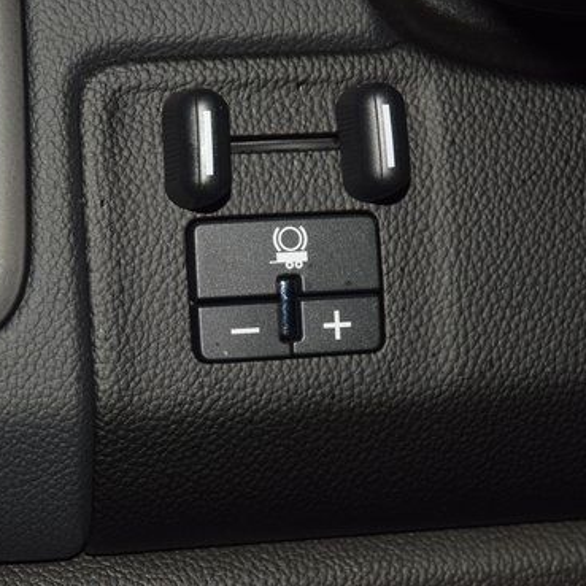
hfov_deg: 11.3
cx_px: 294
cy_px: 255
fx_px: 2969
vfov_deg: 11.3
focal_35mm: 155
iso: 100
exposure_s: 1/125
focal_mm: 70
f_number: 8
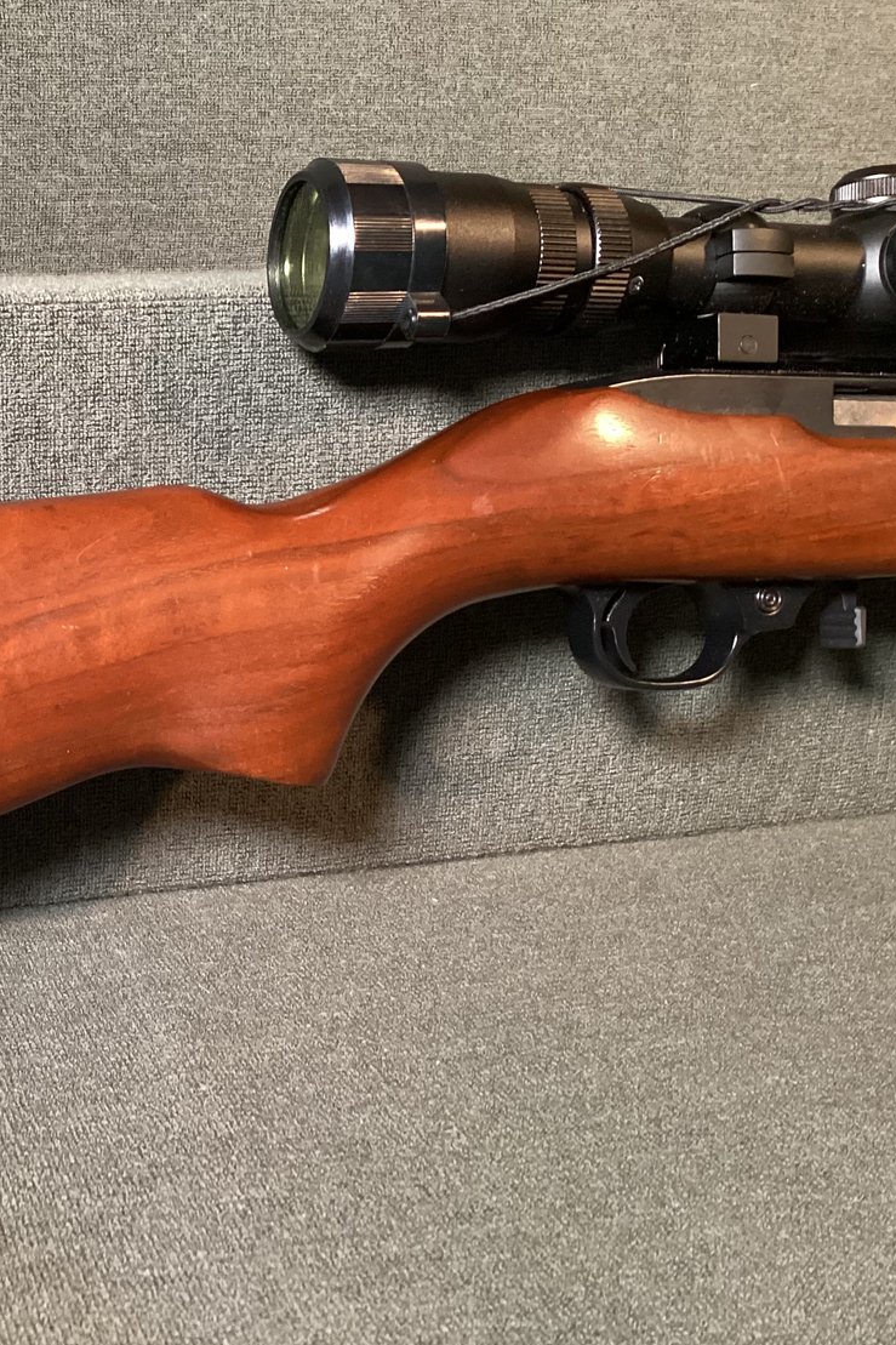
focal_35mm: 44
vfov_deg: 44.5
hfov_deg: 28.8
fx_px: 1643
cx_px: 22
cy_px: 683
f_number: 2.4
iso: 320
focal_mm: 3.3
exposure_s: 1/40
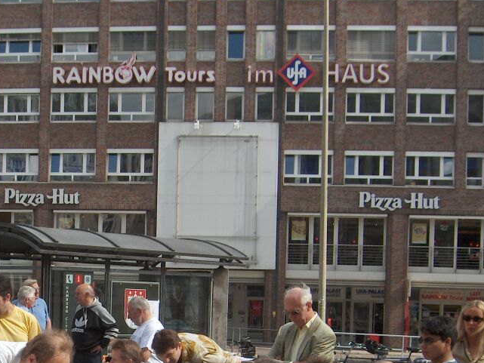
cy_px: 360
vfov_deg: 18.2
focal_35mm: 79
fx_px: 1105
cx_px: 82
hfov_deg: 24.2
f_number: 4.8
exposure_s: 1/379
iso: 100
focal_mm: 8
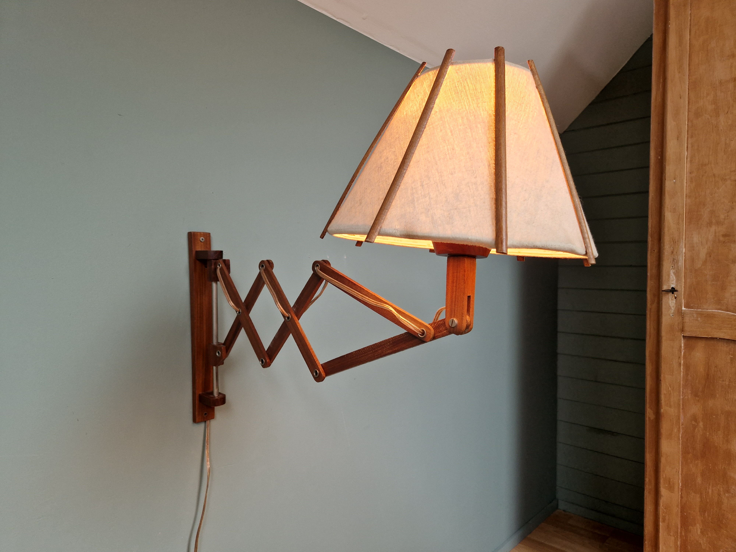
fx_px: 489
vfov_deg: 58.9
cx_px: 368
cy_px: 276
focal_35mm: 23
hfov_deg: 73.9
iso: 160
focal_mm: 5.4
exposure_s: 1/100
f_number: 1.8
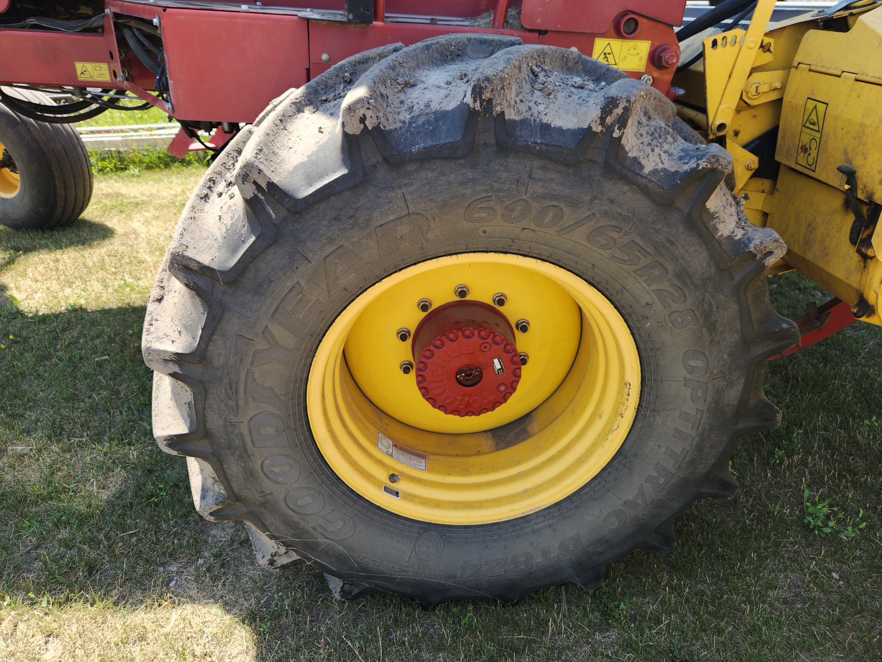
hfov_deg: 73.9
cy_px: 331
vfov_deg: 58.9
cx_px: 441
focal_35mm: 23
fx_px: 586
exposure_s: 1/268
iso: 20
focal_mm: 5.4
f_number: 1.8
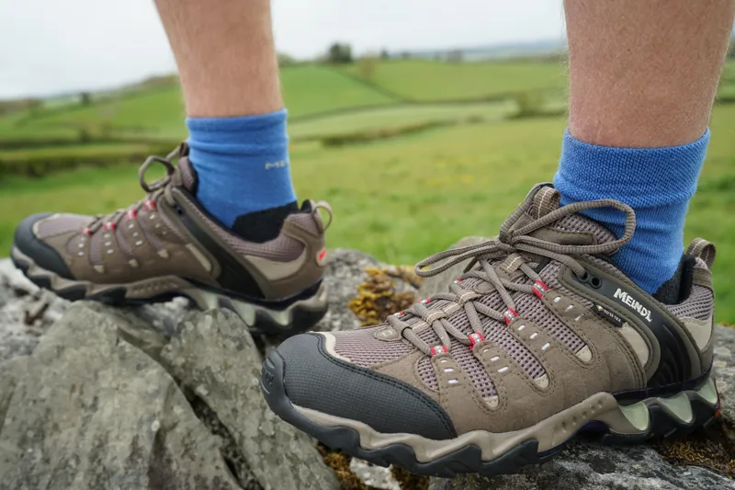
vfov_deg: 40.0
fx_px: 674
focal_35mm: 33
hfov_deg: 57.2
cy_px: 245
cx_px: 368
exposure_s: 1/125
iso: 100
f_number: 5.6
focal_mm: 33
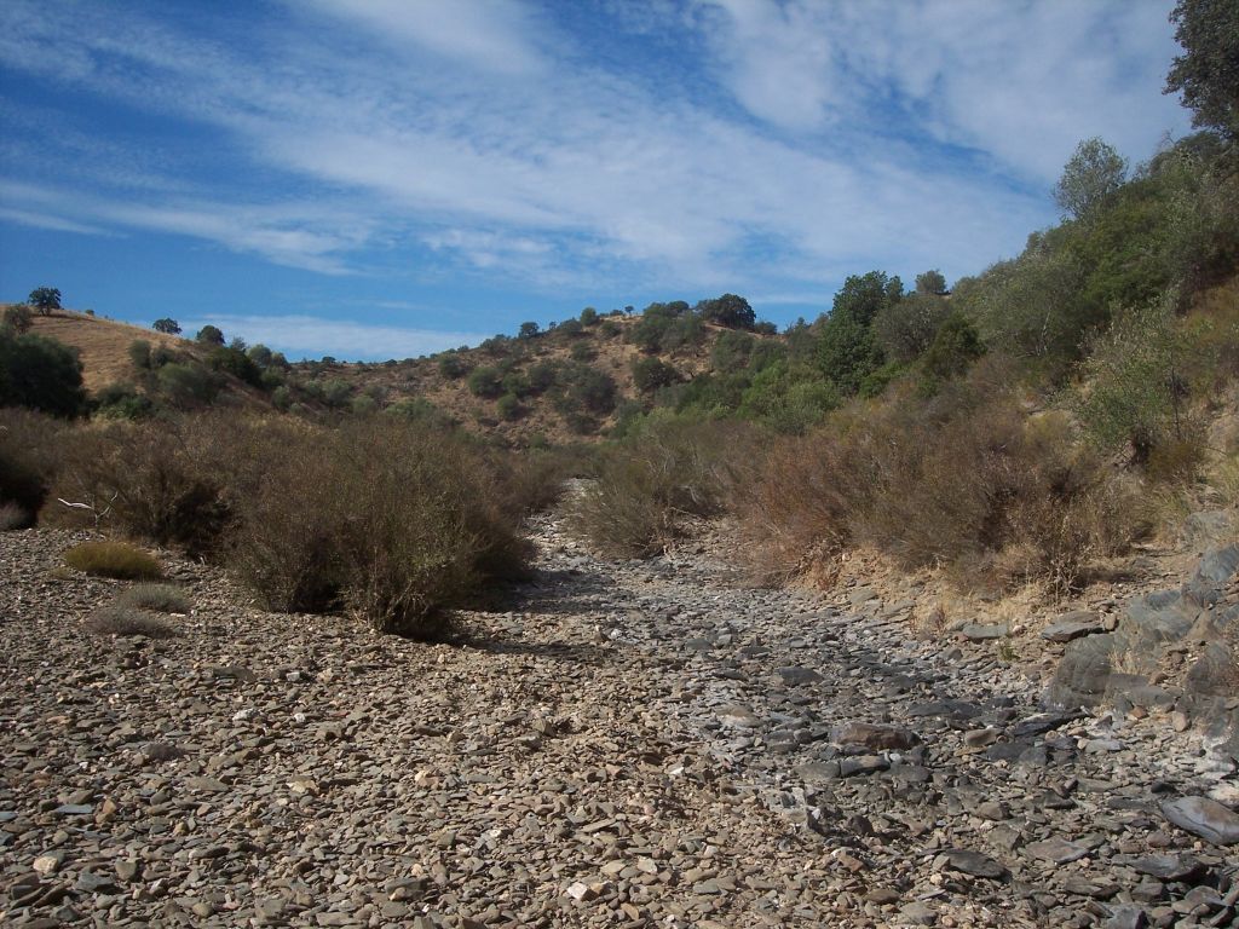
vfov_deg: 36.8
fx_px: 1396
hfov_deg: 47.9
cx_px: 620
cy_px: 464
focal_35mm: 39
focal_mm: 8
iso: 100
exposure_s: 1/1000
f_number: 5.6
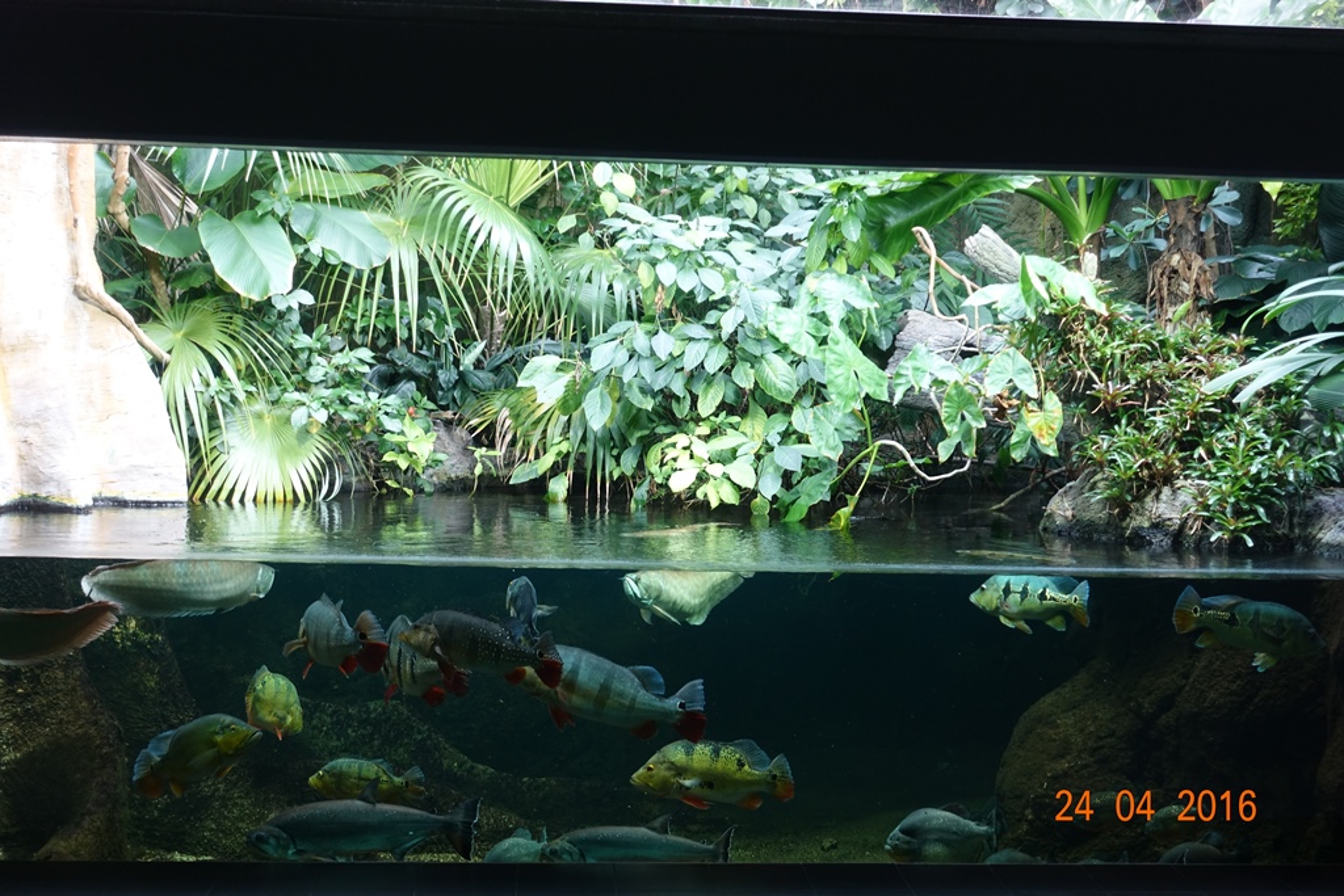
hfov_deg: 43.6
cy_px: 448
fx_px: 1680
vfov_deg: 29.9
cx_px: 672
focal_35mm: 45
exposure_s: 1/50
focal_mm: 16.62
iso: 400
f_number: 2.8
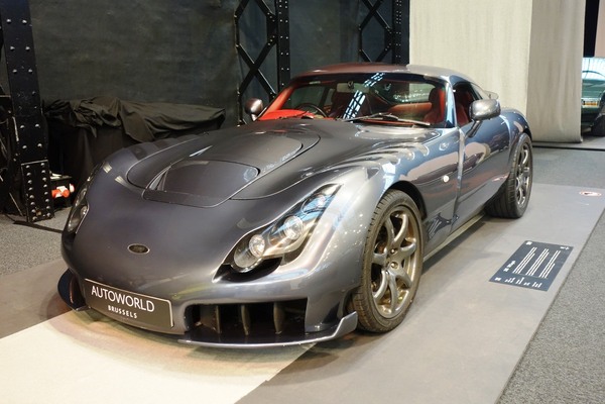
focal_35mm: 35
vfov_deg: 37.9
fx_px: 588
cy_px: 202
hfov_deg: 54.4
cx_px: 302
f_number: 2.8
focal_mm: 13.09
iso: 640
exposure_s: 1/40
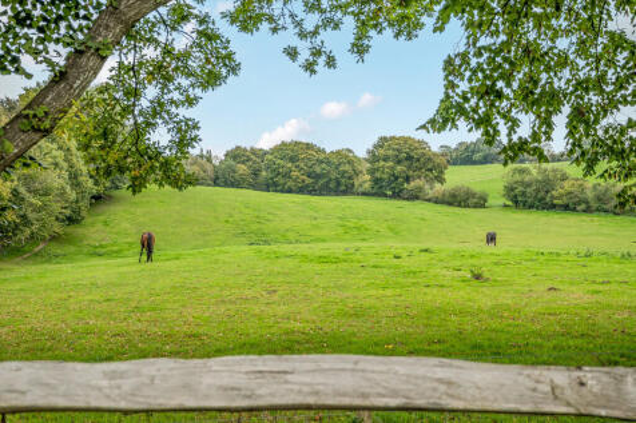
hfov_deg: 53.1
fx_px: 636
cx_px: 318
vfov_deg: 36.8
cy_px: 212
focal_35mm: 36
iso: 400
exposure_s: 1/100
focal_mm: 24
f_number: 4
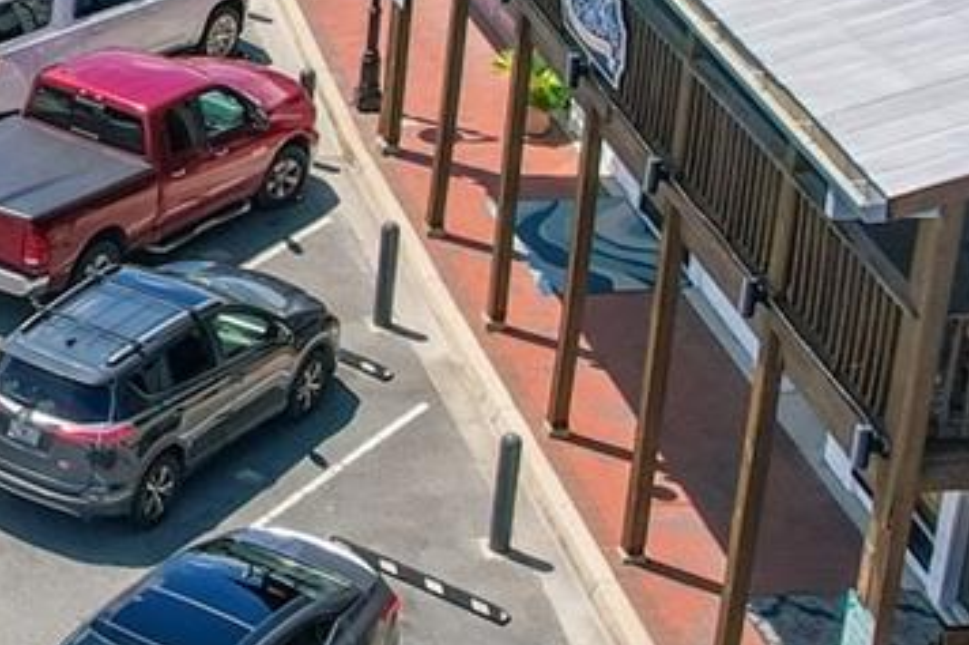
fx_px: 2663
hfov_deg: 19.2
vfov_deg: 13.6
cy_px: 14
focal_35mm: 99
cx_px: -272
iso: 100
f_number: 2.8
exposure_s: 1/2500
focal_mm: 8.38
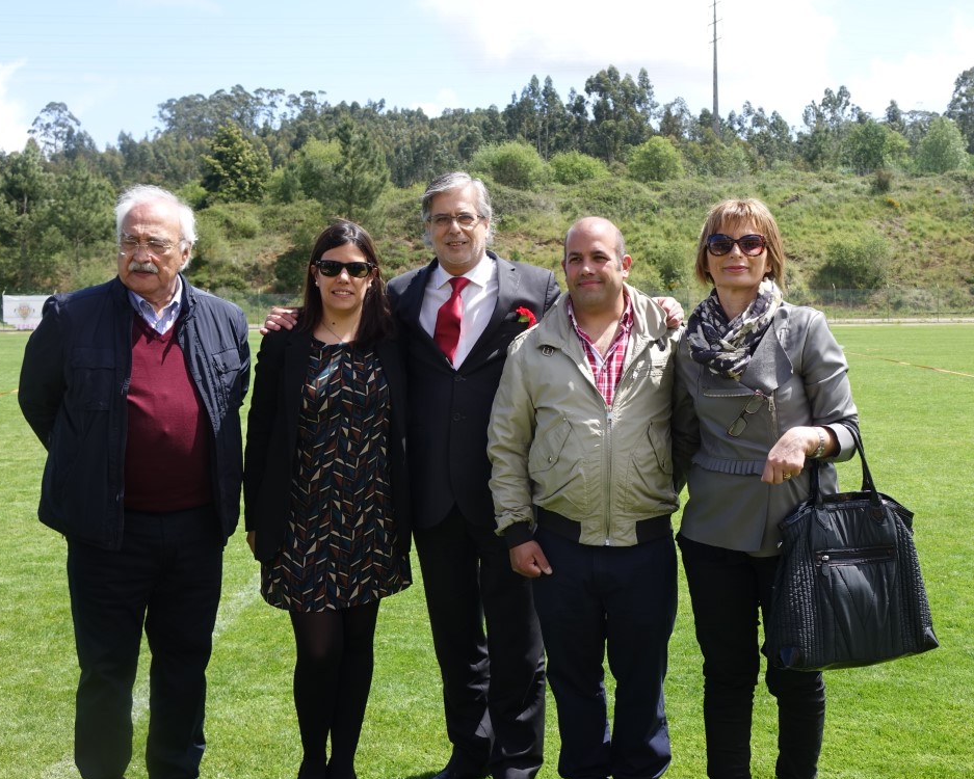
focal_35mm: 45
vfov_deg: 33.4
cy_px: 382
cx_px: 583
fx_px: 1297
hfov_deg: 41.0
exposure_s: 1/400
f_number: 4
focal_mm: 14.24
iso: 100
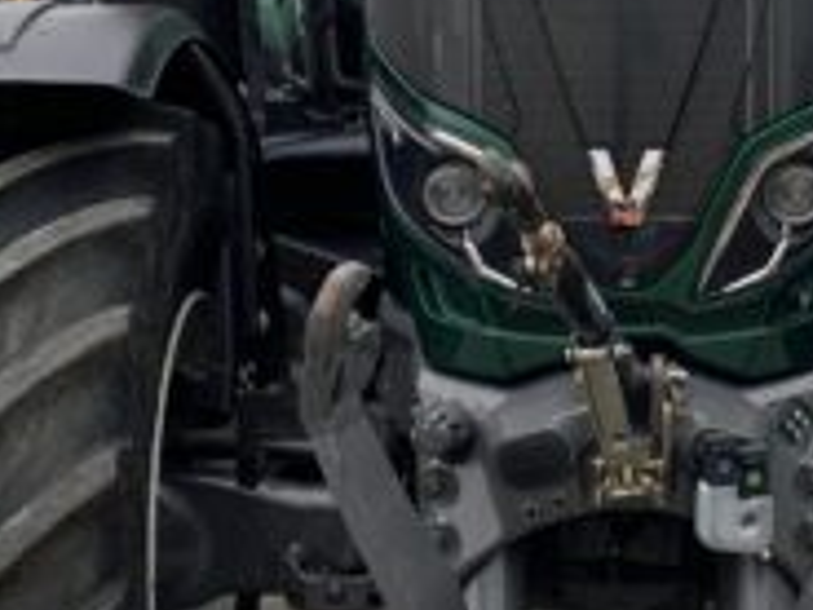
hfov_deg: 19.3
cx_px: 623
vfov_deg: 14.6
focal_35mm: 101
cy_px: 141
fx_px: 2372
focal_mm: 3
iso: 64
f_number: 1.8
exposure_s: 1/100
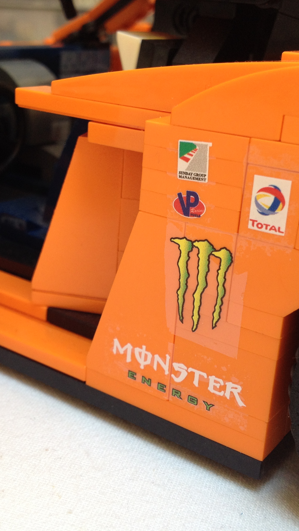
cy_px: 266
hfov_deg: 23.5
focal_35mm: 51
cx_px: 118
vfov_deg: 40.6
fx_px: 719
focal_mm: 4.28
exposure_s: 1/60
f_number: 2.4
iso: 64
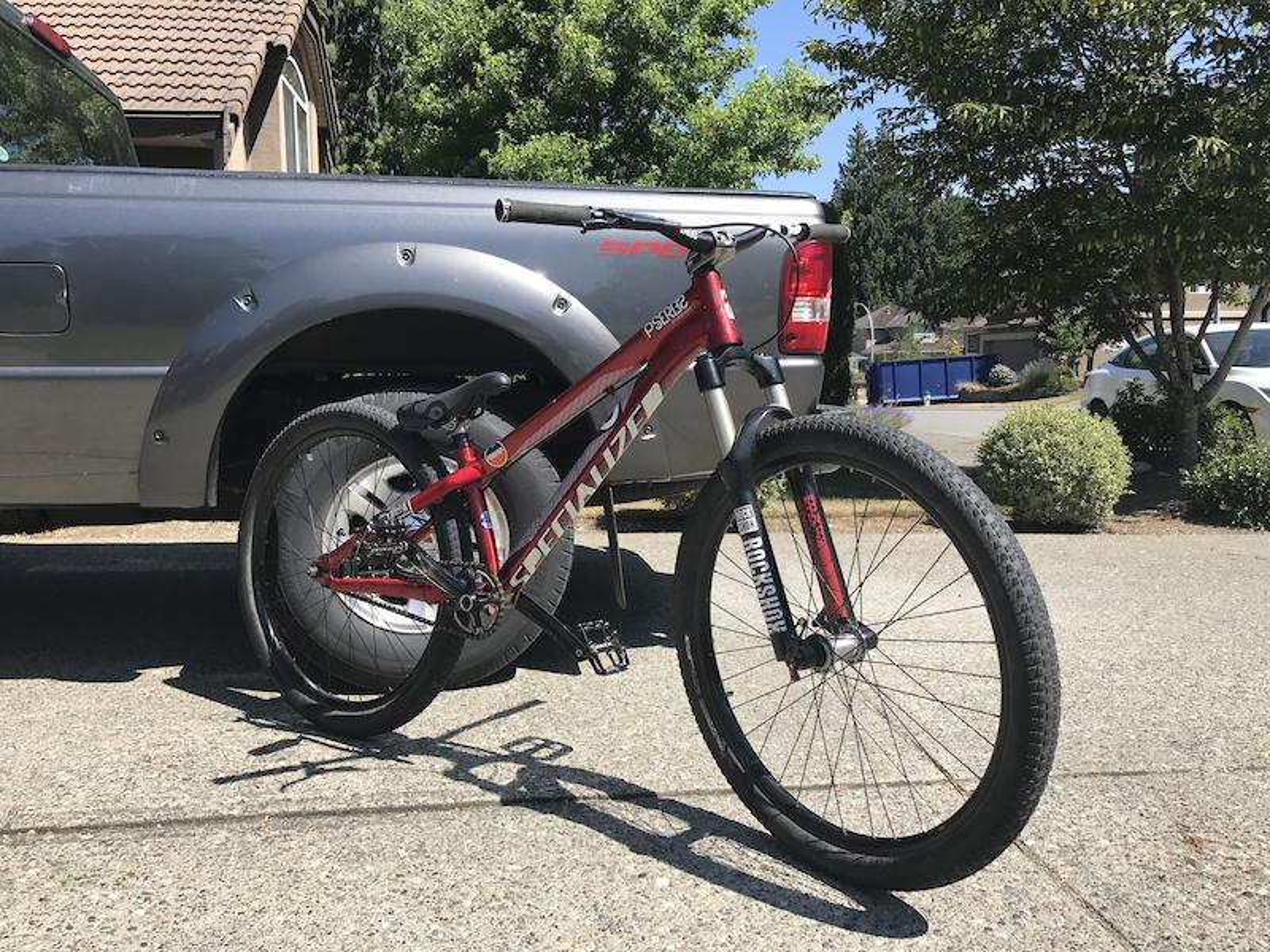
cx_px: 635
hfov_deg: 63.4
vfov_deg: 49.7
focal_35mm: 28
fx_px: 1027
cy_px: 476
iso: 20
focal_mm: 3.99
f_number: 1.8
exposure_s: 1/1520
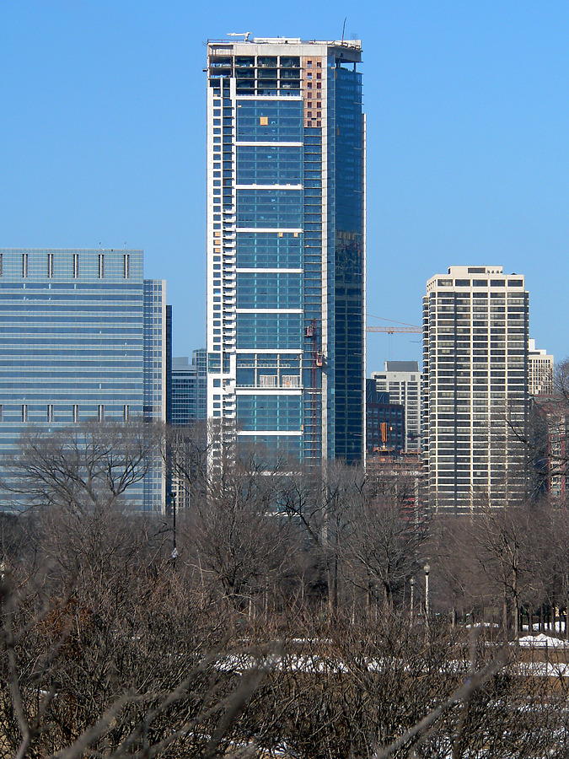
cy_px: 380
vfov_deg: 10.4
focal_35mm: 190
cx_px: 284
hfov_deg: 7.8
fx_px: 4164
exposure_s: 1/500
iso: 80
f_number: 5.2
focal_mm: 31.6
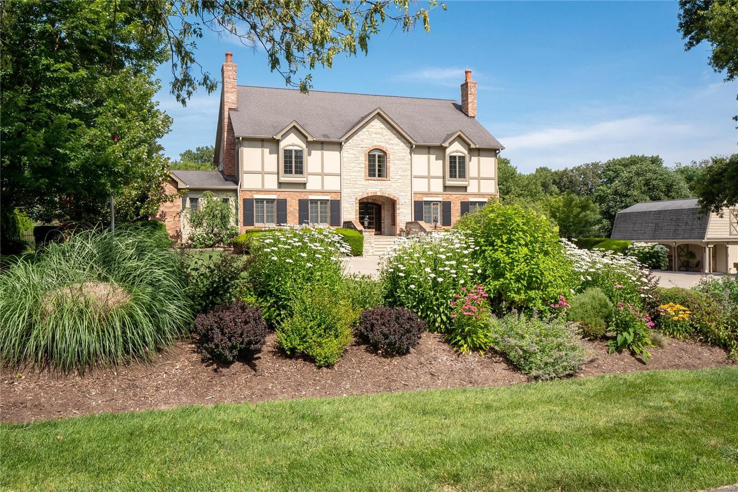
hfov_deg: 61.9
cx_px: 369
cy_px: 246
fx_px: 615
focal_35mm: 30
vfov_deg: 43.6
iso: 400
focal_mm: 15
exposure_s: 1/640
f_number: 8
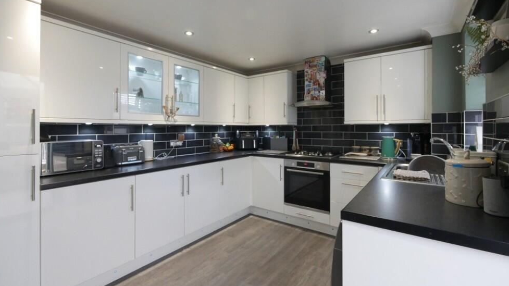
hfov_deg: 99.4
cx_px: 262
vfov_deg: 66.8
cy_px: 127
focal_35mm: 16
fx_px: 216
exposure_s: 1/60
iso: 1000
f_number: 4
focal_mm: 7
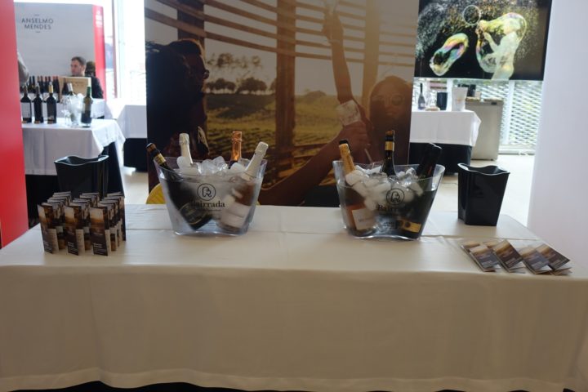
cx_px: 294
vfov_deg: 35.9
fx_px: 604
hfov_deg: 51.9
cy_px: 196
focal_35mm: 37
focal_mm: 13.65
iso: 160
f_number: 2.8
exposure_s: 1/40
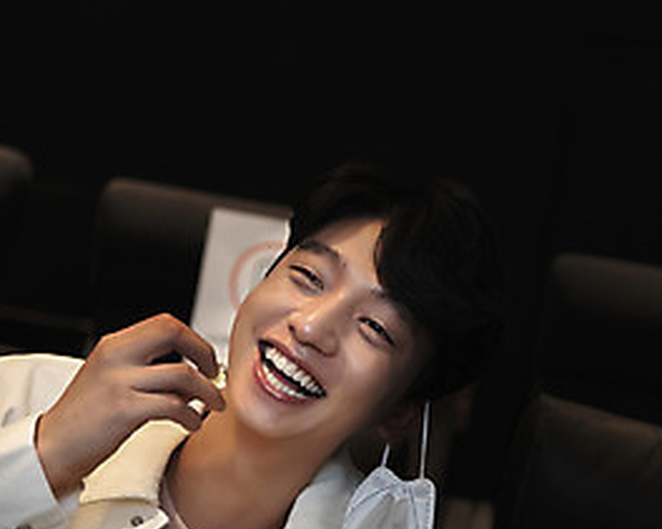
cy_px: 424
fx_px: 2174
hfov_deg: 17.3
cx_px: 416
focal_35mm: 111
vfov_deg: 13.8
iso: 1250
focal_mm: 52
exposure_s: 1/100
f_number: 2.8
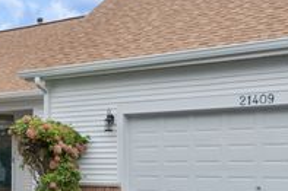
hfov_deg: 32.8
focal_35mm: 61
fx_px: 488
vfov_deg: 21.9
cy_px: 157
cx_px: 108
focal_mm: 16
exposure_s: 1/125
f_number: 8
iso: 250
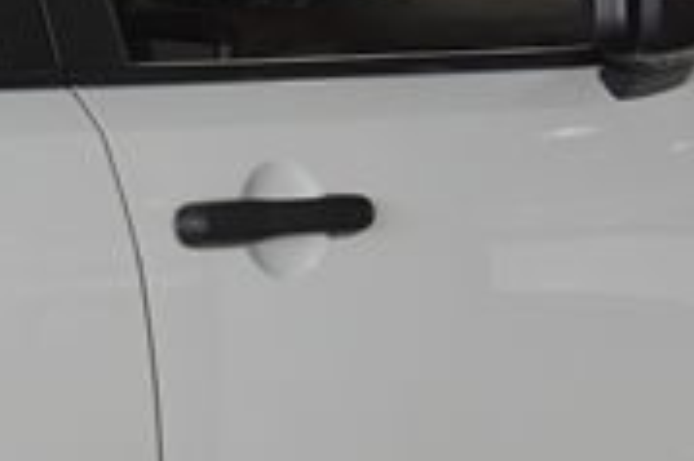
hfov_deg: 9.1
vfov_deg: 6.1
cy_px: 370
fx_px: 4295
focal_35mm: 223
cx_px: -264
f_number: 4
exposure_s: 1/60
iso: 160
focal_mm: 26
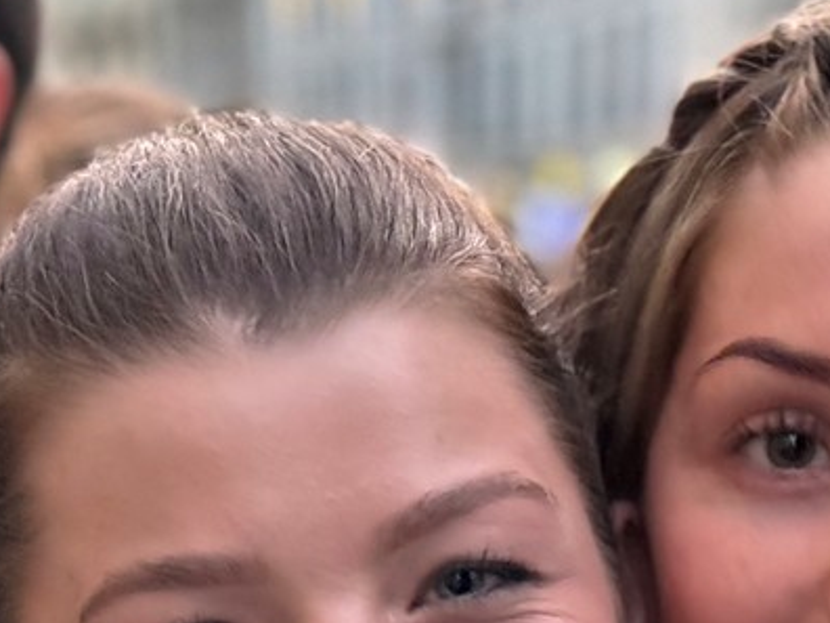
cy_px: 863
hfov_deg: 10.2
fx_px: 4652
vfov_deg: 7.6
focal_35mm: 194
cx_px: 677
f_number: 1.78
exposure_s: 1/31
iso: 500
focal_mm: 6.76
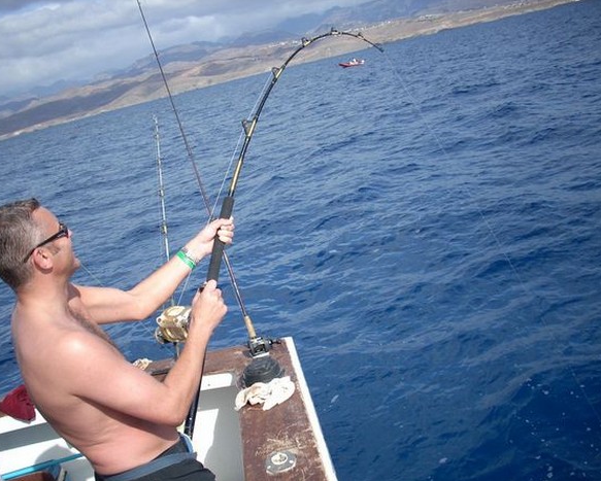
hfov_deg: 46.8
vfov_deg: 38.3
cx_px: 283
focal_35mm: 39
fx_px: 694
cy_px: 241
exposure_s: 1/239
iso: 64
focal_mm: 6.2
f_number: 5.6
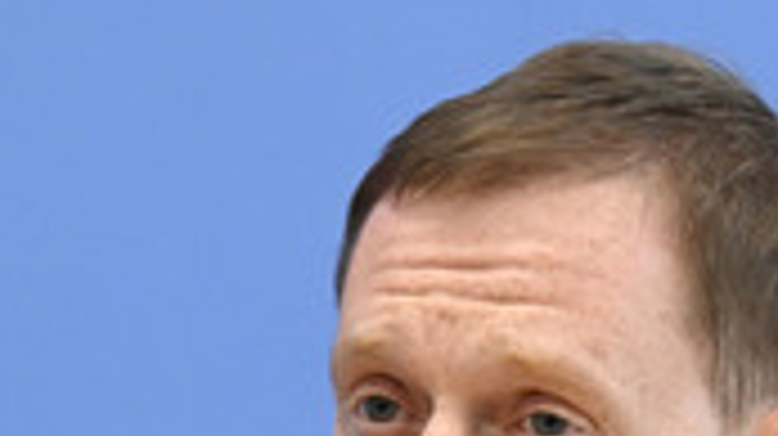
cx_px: 560
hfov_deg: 7.2
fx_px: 6184
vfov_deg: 4.0
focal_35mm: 300
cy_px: 661
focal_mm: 110
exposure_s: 1/640
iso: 5000
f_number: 5.6
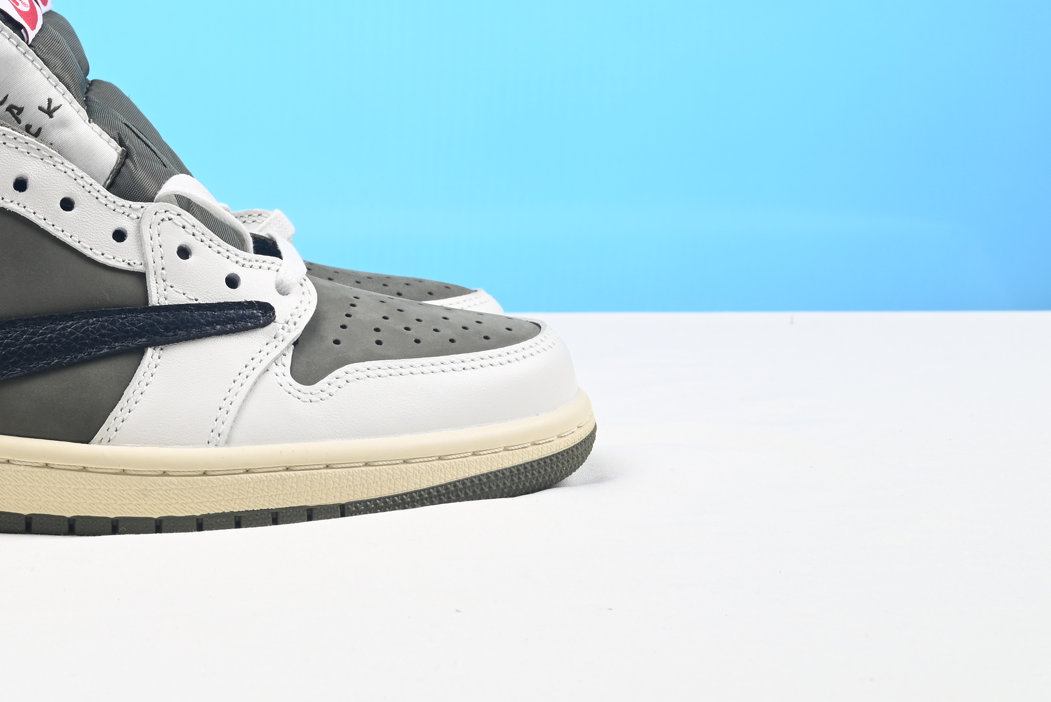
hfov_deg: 23.8
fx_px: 2395
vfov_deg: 16.4
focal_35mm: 82
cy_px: 64
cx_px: 41
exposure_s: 1/2
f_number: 16
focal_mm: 41
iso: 100
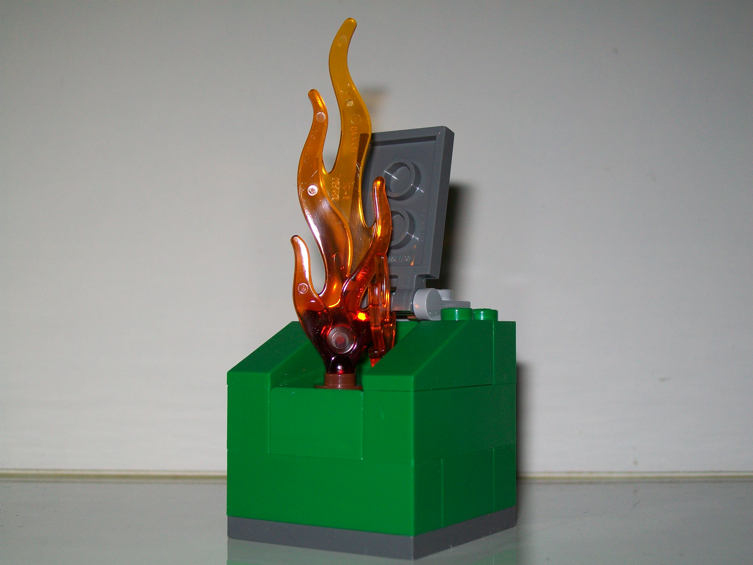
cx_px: 376
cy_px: 282
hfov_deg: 36.2
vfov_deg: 27.5
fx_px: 1153
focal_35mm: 53
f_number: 3.4
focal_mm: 9.5
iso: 64
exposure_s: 1/80
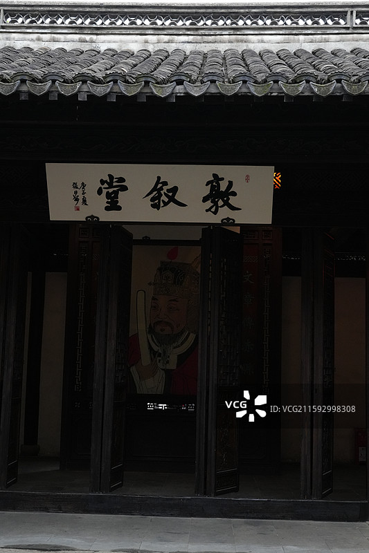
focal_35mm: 46
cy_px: 276
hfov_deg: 29.2
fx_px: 708
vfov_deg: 42.8
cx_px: 184
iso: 5000
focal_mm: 46
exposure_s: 1/250
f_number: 10
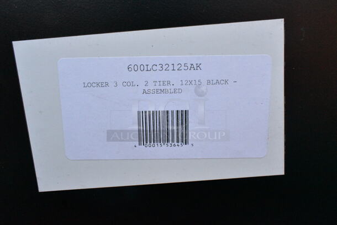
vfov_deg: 48.0
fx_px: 253
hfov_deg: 67.3
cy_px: 112
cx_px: 168
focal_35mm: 27
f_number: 13
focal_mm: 18
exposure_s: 1/1000
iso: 6400
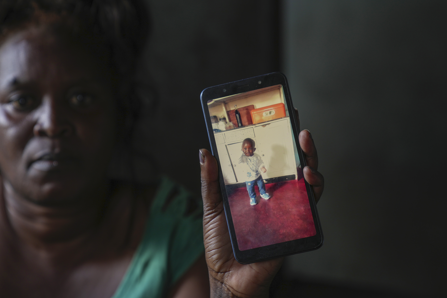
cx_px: 171
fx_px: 1155
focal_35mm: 93
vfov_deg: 14.7
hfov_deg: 21.9
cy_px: 146
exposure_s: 1/80
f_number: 2.8
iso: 160
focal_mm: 70
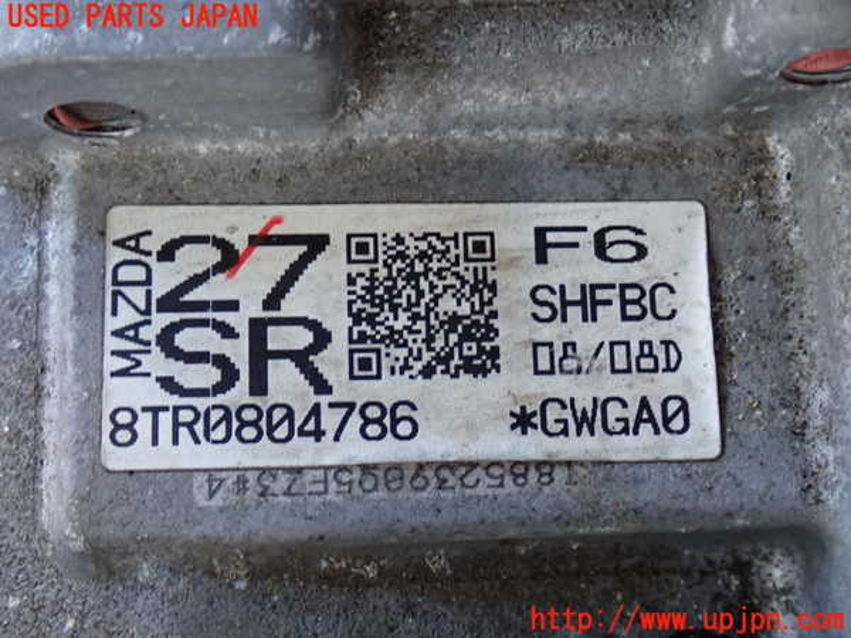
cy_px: 319
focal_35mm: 54
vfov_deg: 27.0
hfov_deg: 35.5
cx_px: 426
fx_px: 1328
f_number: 3.3
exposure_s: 1/30
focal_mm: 9.65
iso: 800
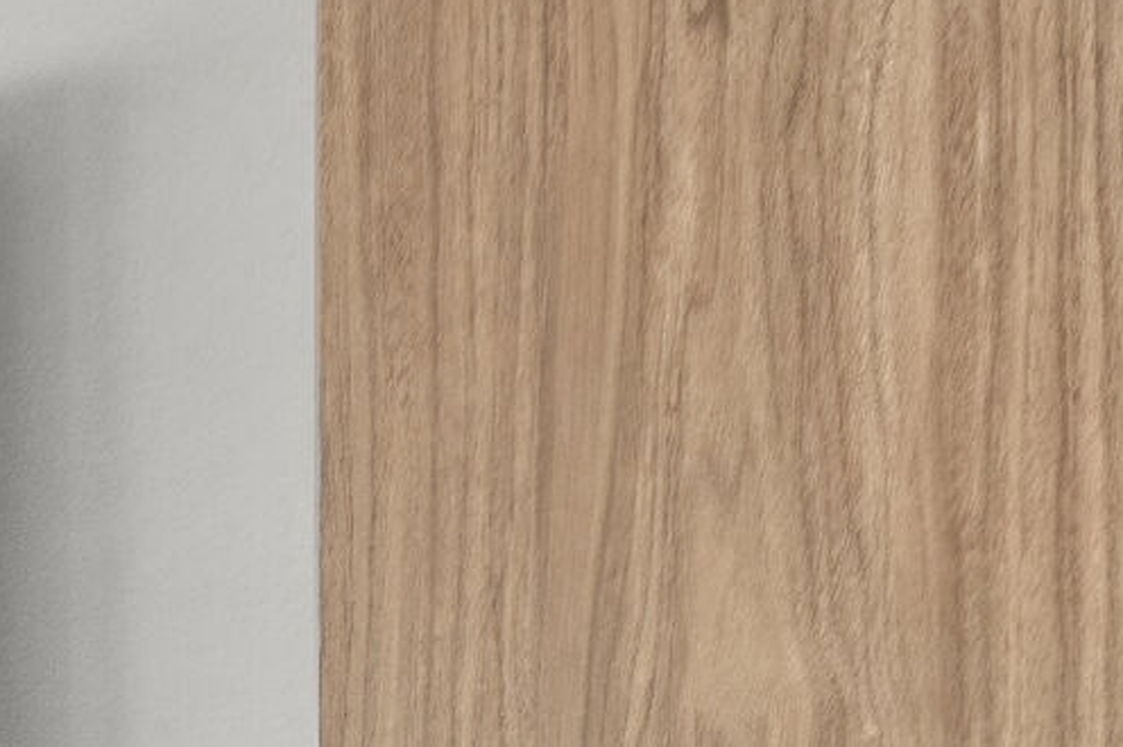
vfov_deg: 11.0
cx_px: -1195
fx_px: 3679
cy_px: 1256
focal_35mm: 118
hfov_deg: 14.2
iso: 400
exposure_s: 1
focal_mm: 13
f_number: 8
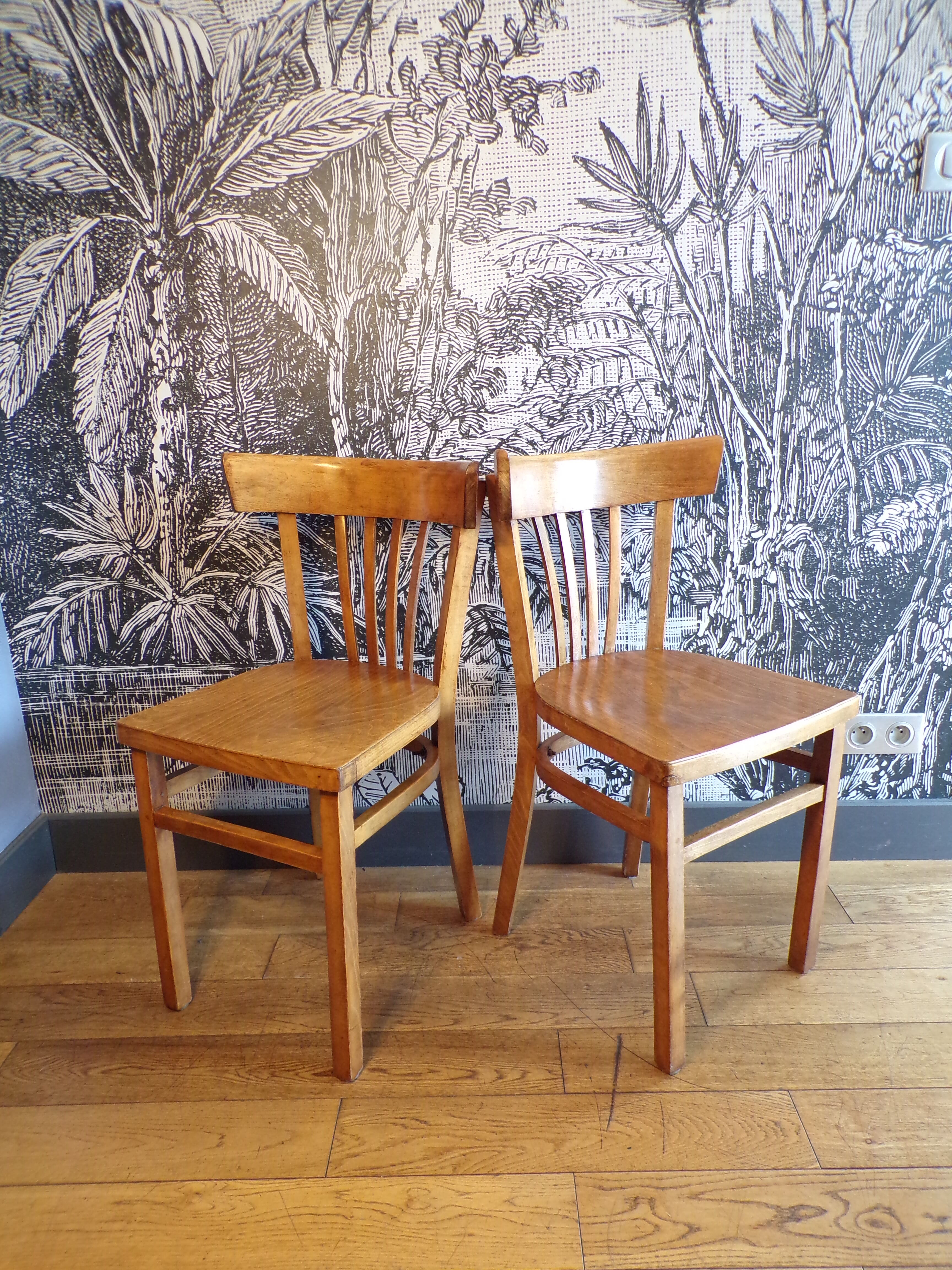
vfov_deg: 71.6
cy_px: 635
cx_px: 476
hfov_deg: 56.8
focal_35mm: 24
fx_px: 880
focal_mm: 4.3
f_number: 3
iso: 236
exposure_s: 1/17
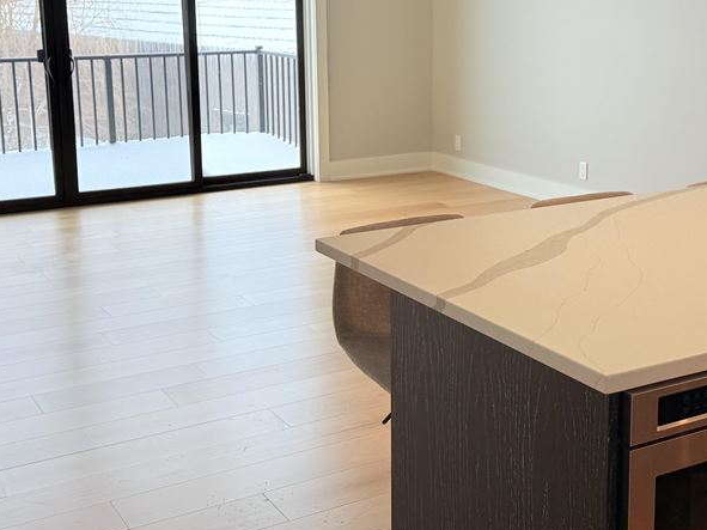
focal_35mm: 52
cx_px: 398
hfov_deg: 36.8
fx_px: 1062
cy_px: 191
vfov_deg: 27.9
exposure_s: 1/289
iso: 64
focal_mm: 6.76
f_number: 1.78
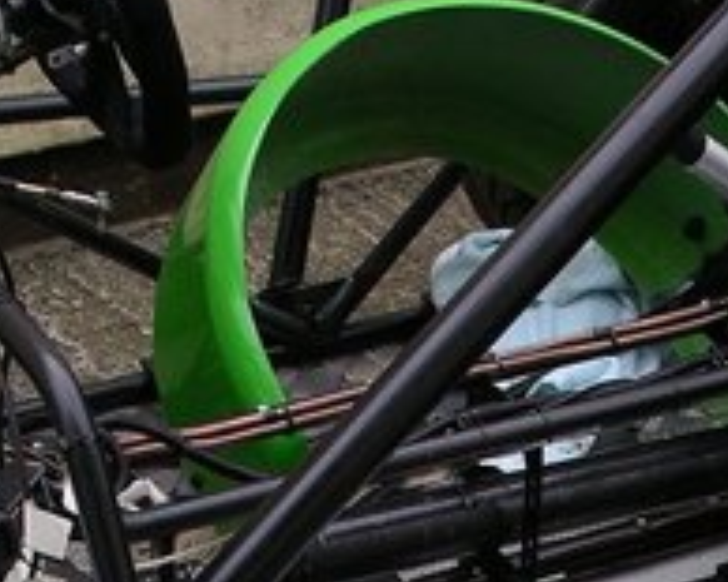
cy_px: 852
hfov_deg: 16.1
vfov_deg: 12.4
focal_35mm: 119
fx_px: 2563
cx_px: 574
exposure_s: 1/272
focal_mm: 7.8
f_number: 3.5
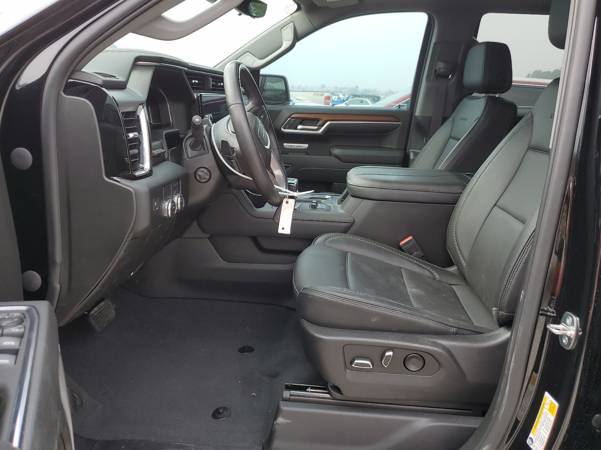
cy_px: 214
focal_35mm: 28
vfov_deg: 49.7
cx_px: 303
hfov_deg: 63.5
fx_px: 486
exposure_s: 1/357
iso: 50
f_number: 1.5
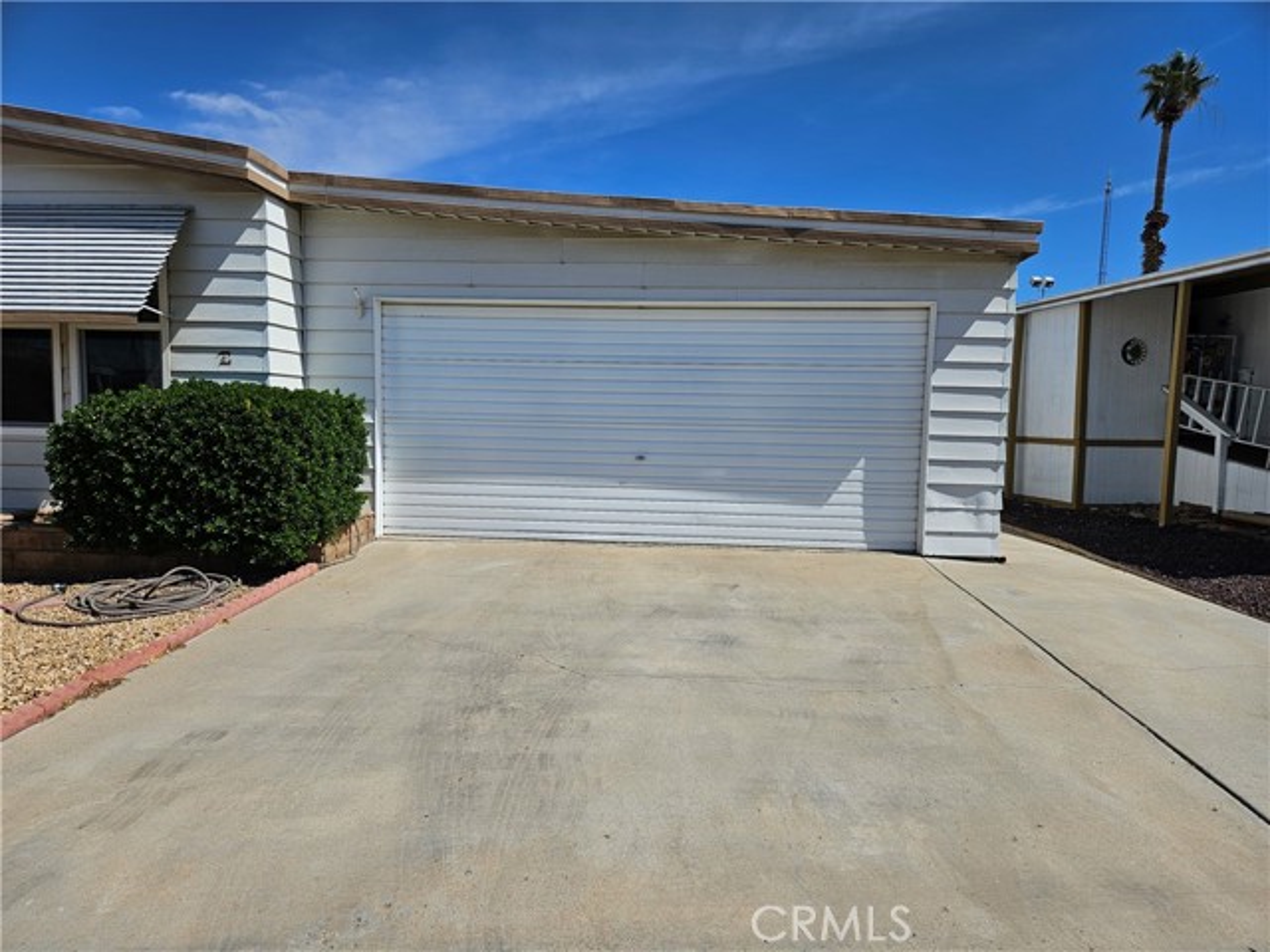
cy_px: 476
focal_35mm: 23
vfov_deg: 58.9
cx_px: 635
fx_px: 844
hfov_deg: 73.9
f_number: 1.8
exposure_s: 1/3540
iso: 25
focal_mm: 5.4
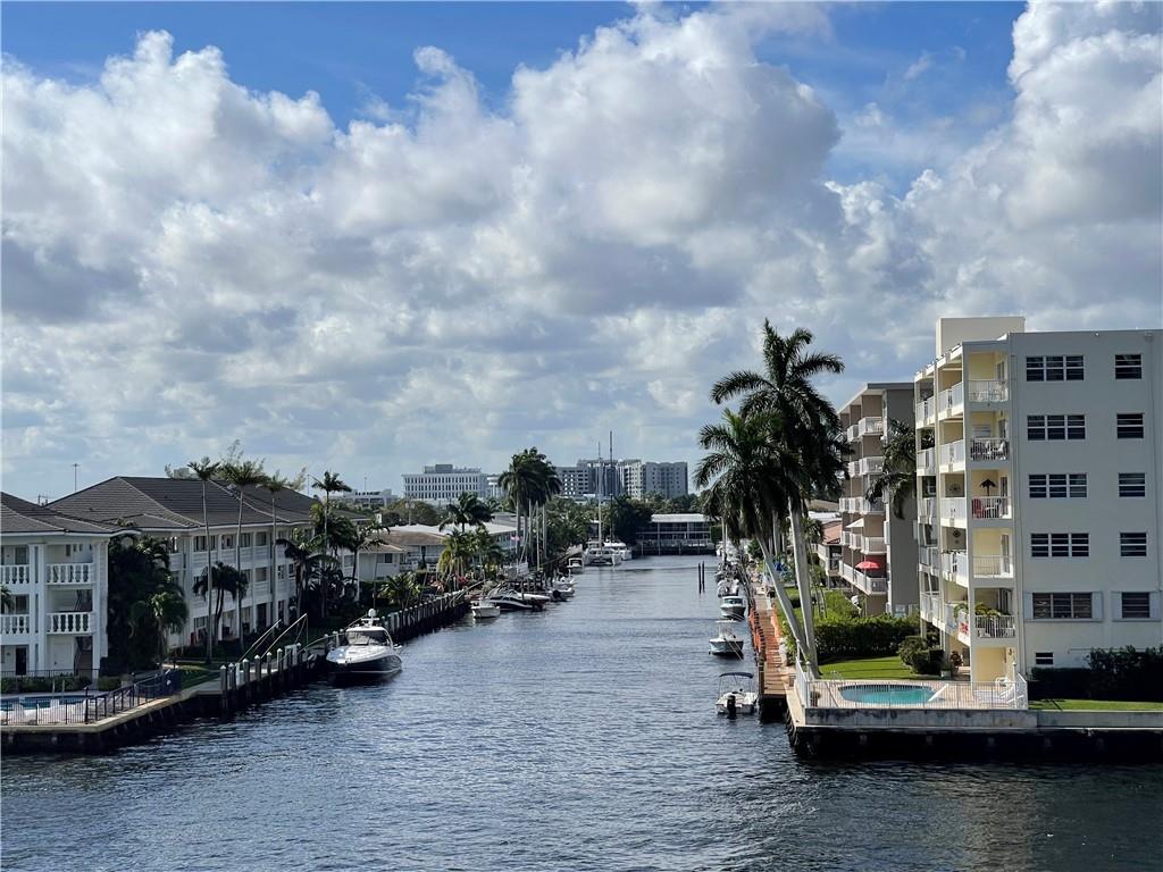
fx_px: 2150
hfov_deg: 30.3
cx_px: 582
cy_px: 436
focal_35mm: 64
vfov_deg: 22.9
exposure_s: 1/2874
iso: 20
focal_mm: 7.5
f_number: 2.2
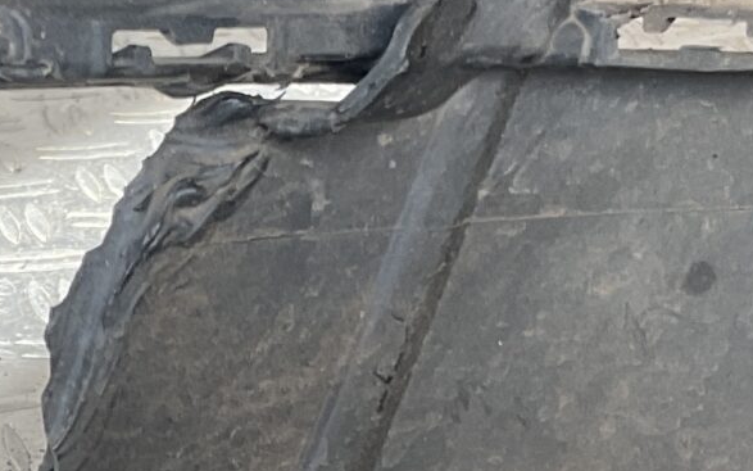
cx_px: -71
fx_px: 2750
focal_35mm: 134
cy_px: 397
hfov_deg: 15.2
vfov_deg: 9.8
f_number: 1.8
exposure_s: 1/120
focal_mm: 3
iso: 20
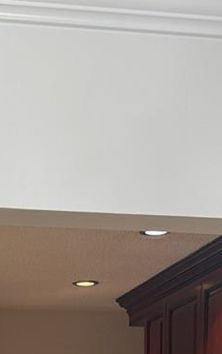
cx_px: 18
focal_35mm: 105
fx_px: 1015
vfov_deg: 16.9
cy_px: 607
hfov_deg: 12.4
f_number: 1.78
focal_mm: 6.76
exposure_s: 1/60
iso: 125
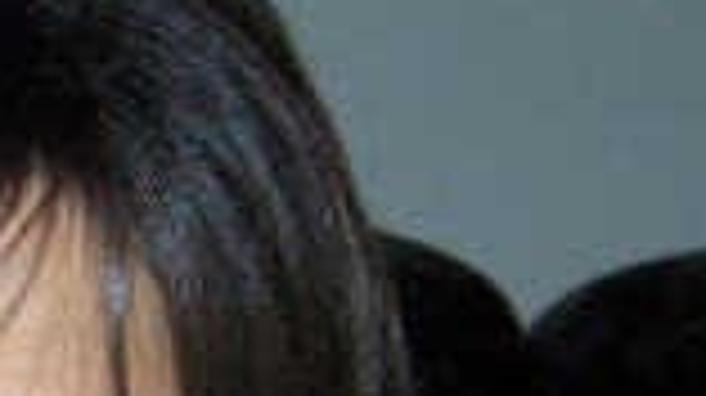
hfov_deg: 12.3
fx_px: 3217
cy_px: 569
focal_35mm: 172
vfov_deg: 6.9
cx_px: -112
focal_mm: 9.36
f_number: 3.2
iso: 64
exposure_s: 1/125
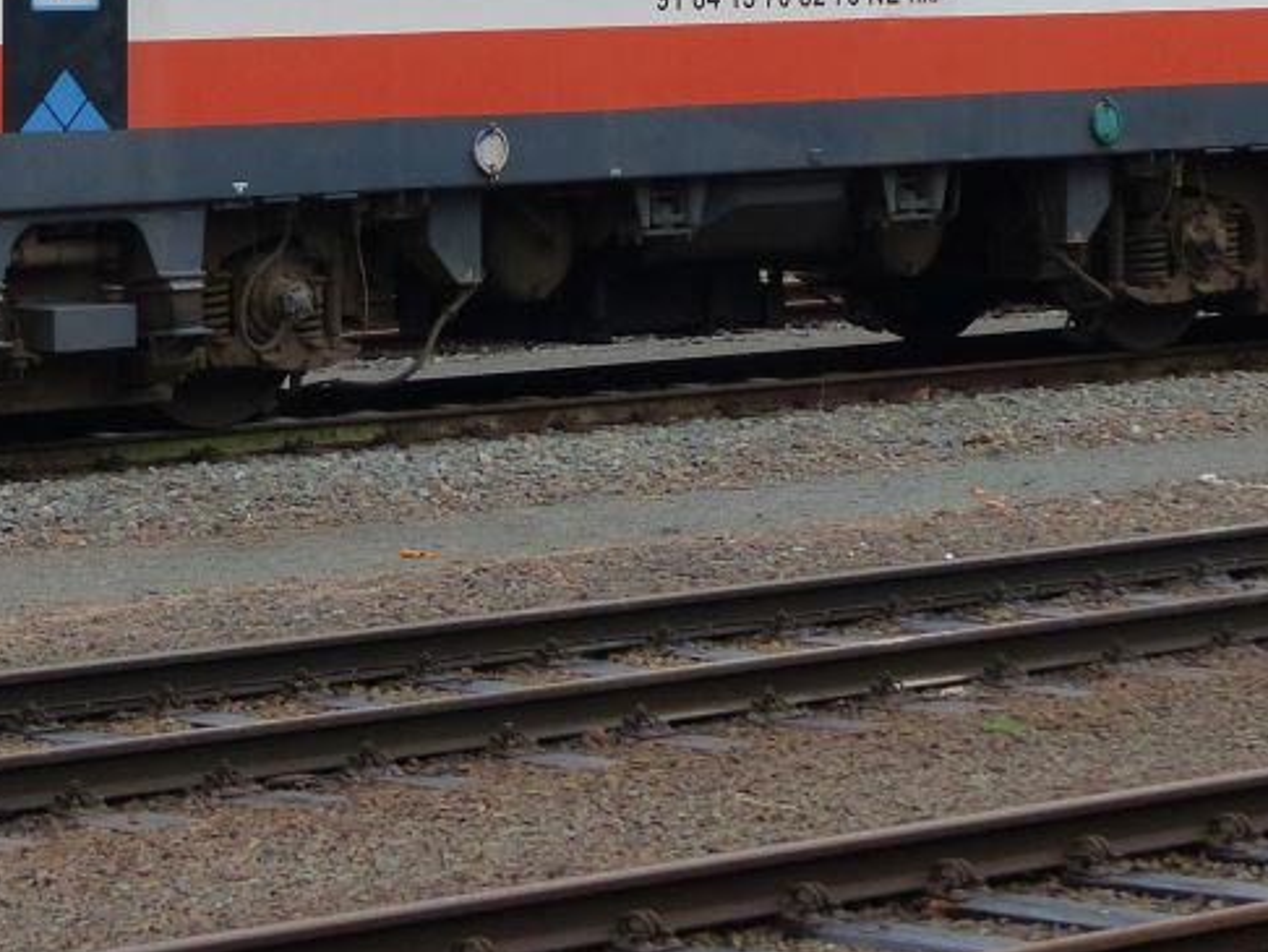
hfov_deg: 10.7
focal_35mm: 185
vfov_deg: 8.0
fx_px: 6780
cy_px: -201
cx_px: 337
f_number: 4
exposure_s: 1/100
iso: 160
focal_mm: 13.5
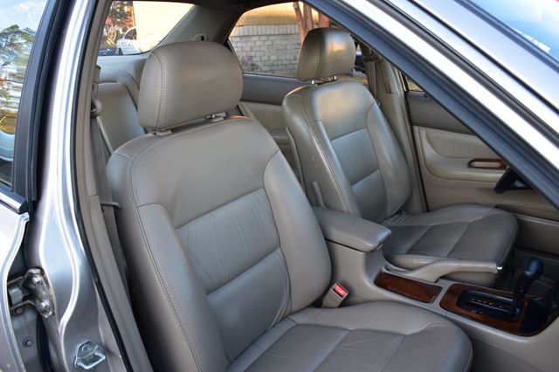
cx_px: 280
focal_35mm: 27
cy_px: 186
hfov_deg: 67.4
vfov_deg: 47.9
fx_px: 419
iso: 400
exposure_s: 1/50
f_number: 8
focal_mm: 18
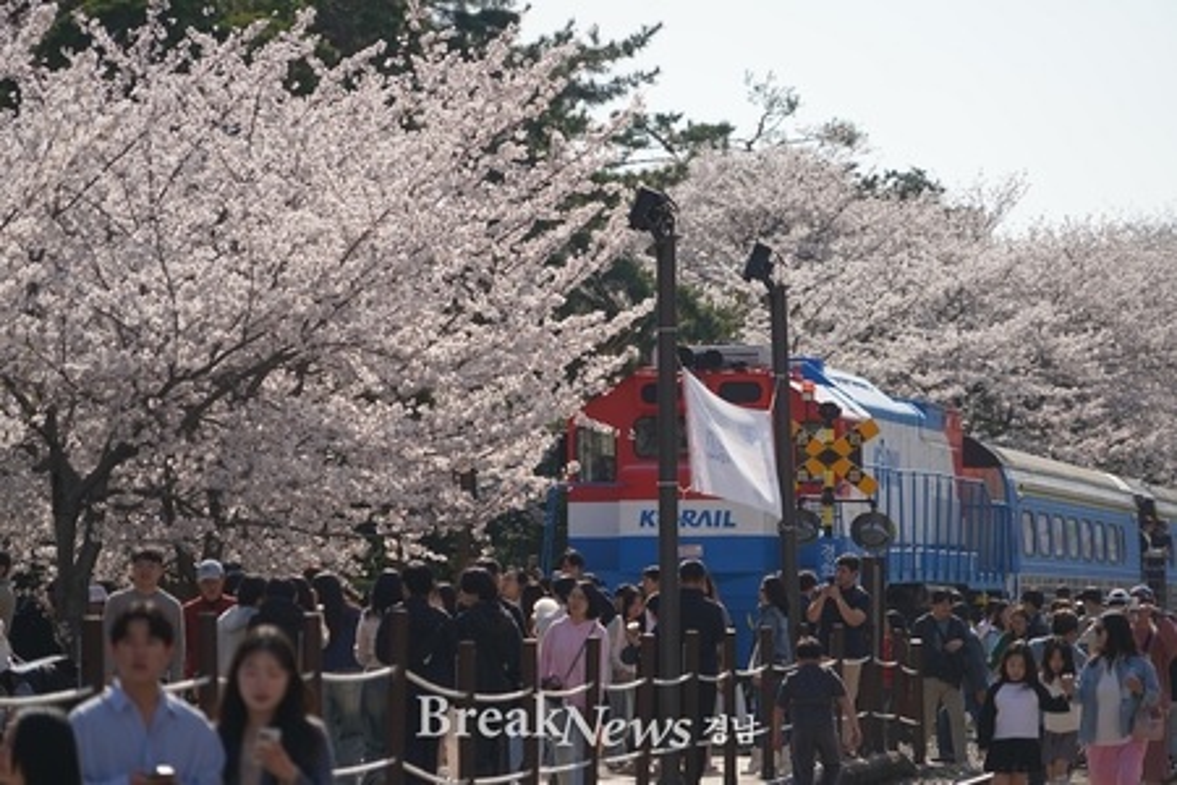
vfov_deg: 6.6
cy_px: 392
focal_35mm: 208
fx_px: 6800
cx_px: 588
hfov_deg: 9.9
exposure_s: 1/250
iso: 200
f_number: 6.3
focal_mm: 208
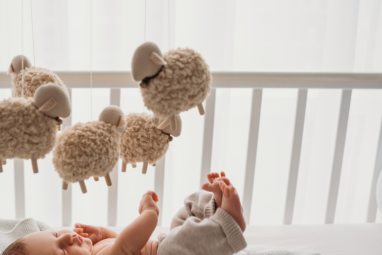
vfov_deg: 24.6
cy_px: 139
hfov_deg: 35.5
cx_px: 100
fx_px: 584
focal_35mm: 55
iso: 800
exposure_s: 1/160
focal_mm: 35
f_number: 3.2
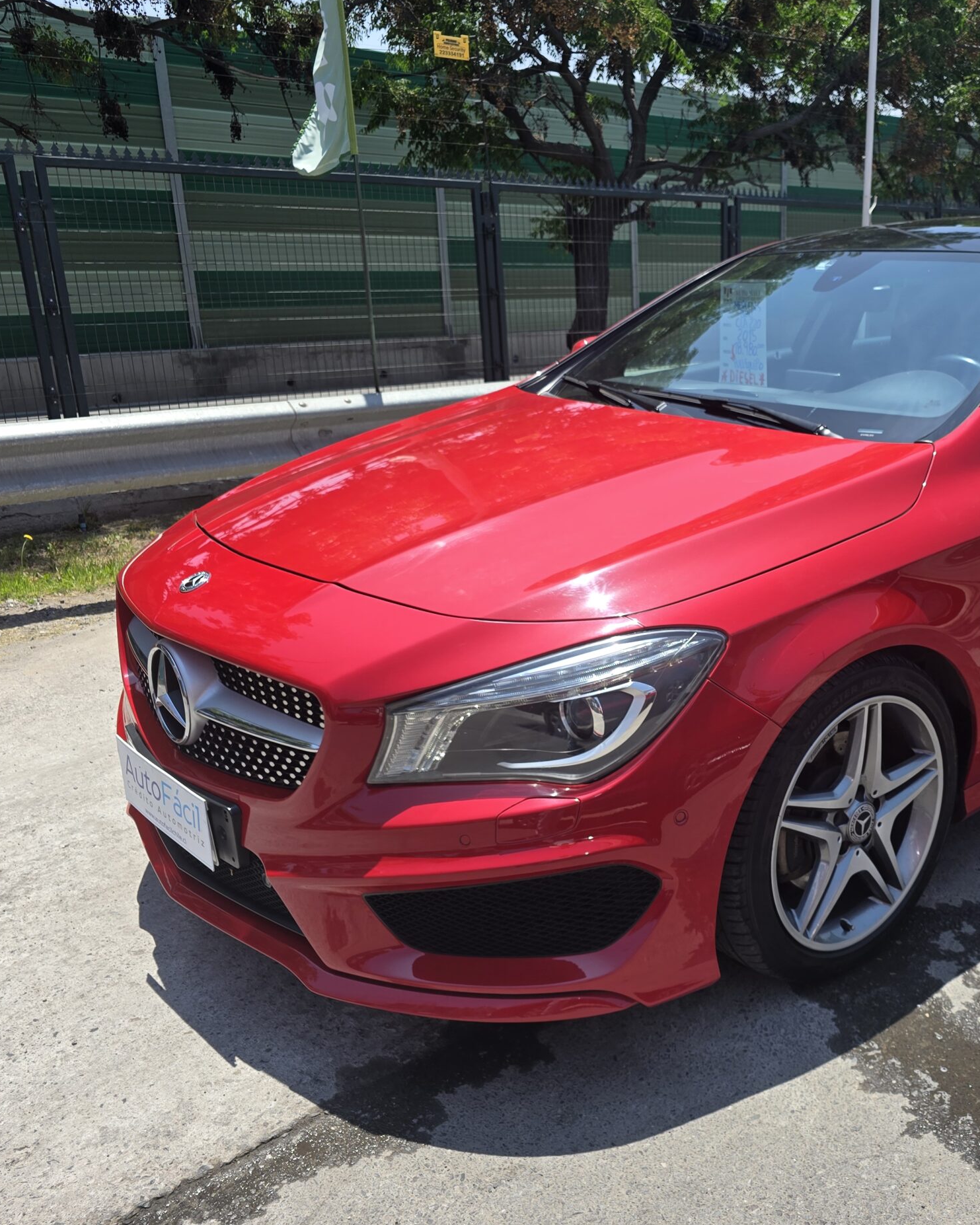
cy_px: 605
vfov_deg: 57.2
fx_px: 1124
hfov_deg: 45.8
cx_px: 710
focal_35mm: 31
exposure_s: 1/533
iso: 12
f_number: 1.7
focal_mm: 6.3
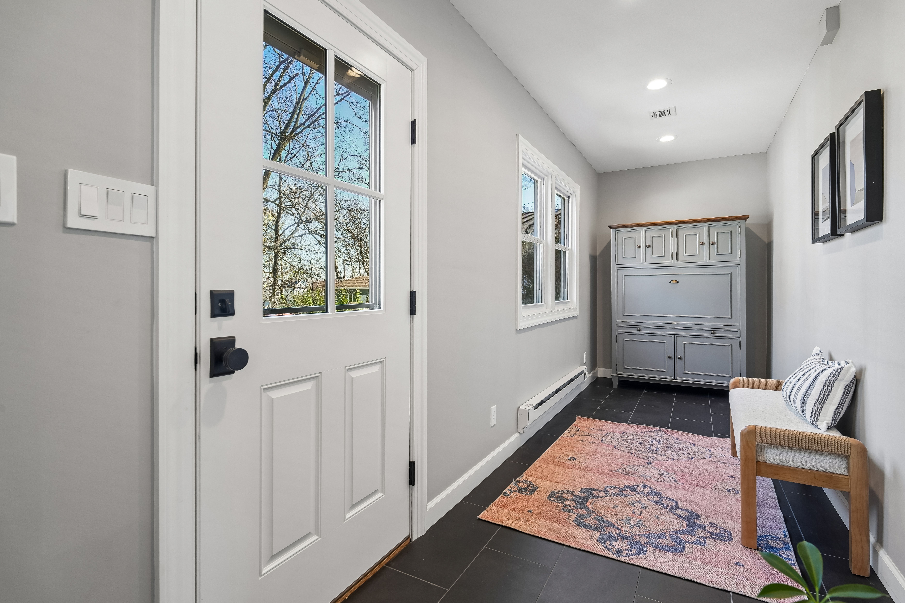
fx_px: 402
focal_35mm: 16
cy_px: 302
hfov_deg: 96.7
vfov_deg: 73.7
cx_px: 452
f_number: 8
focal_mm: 16
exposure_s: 1/15
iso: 400
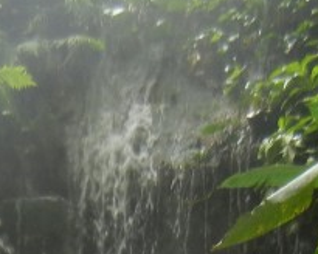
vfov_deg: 9.7
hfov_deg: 12.9
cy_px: 534
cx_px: -60
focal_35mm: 146
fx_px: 1374
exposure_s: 1/120
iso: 160
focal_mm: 5.4
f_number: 3.5
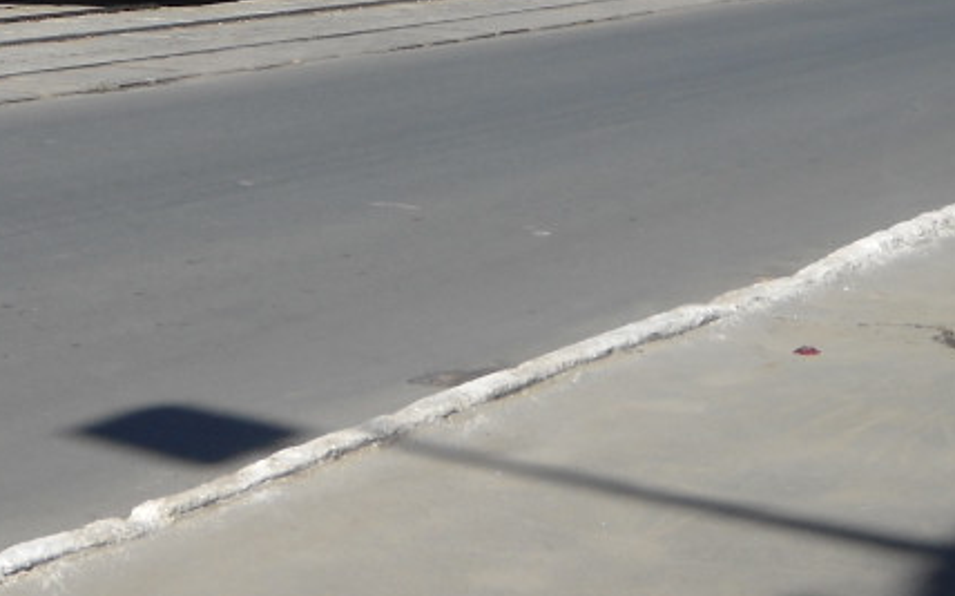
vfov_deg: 12.1
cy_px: -210
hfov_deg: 19.7
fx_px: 2705
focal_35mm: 104
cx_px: 112
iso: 64
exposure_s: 1/296
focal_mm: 6.72
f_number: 5.5
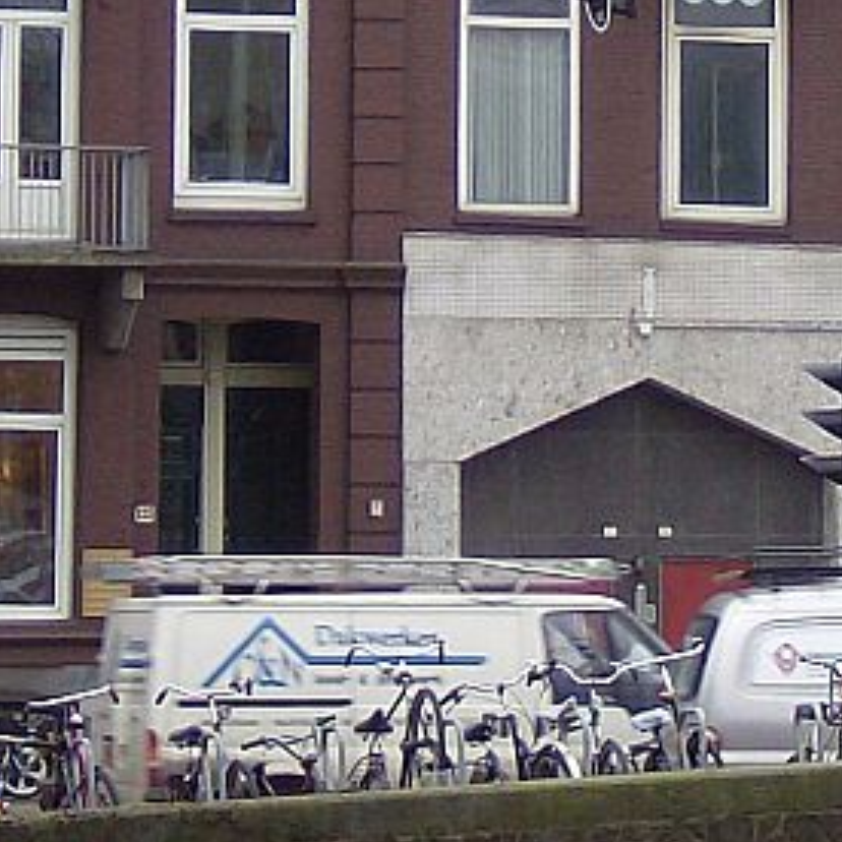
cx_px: 558
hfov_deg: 7.6
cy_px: 11
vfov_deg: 7.6
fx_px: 6302
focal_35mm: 229
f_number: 3.7
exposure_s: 1/97.8
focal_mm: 11.6
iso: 102
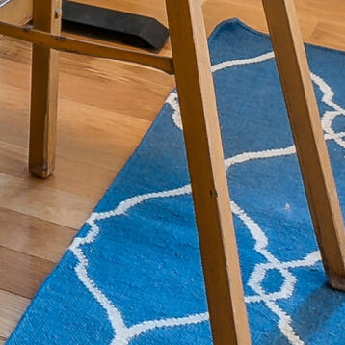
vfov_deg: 11.5
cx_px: -50
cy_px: -575
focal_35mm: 114
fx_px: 1285
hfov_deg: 14.9
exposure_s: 1/3.33
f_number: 7.1
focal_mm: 16
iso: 320
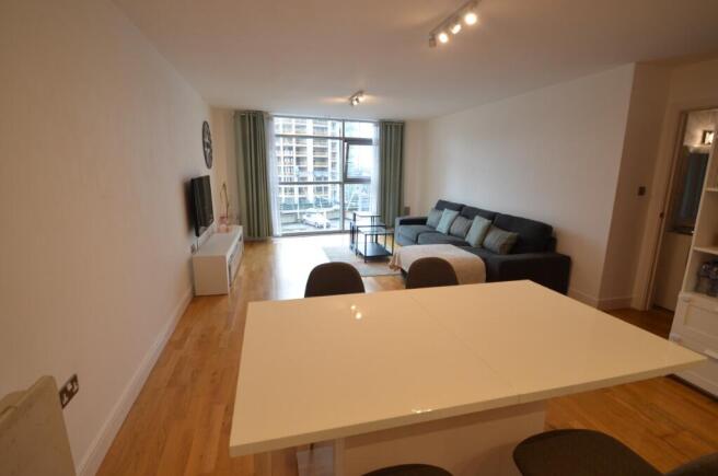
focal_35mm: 16
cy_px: 238
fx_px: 329
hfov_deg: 95.1
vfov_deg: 71.9
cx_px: 359
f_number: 4
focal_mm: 11
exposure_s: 1/60
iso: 400
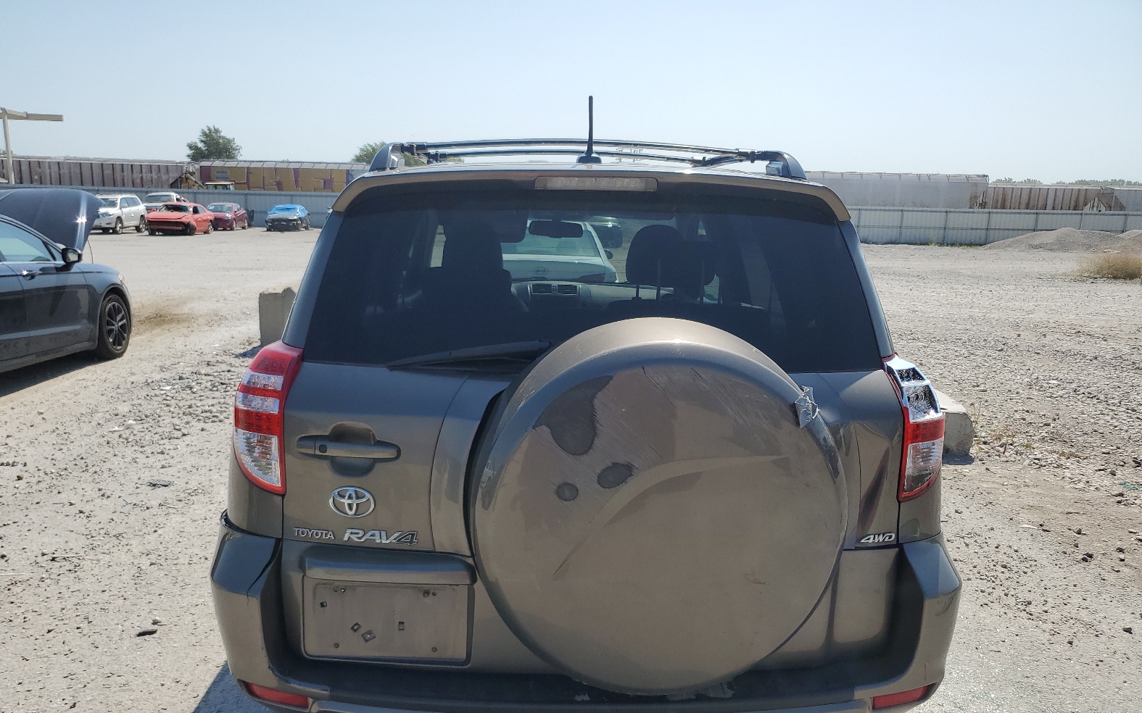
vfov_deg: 44.3
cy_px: 420
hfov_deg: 66.5
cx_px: 568
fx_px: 871
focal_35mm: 28
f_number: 1.5
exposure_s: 1/5000
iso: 50
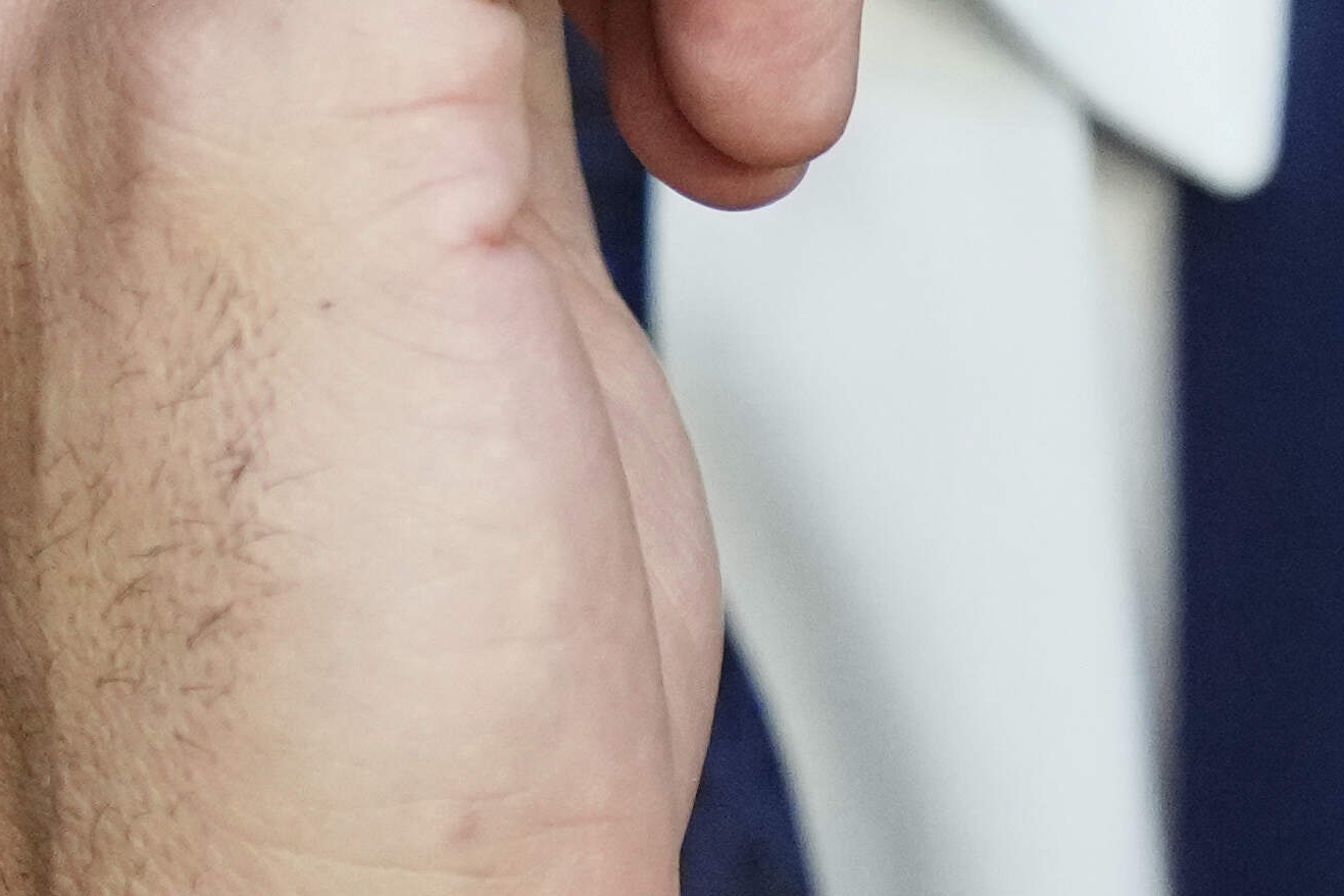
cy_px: -1339
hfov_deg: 0.8
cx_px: -22
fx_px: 97955
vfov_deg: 0.5
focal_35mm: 2624
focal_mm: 400
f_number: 2.8
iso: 3200
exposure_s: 1/1250
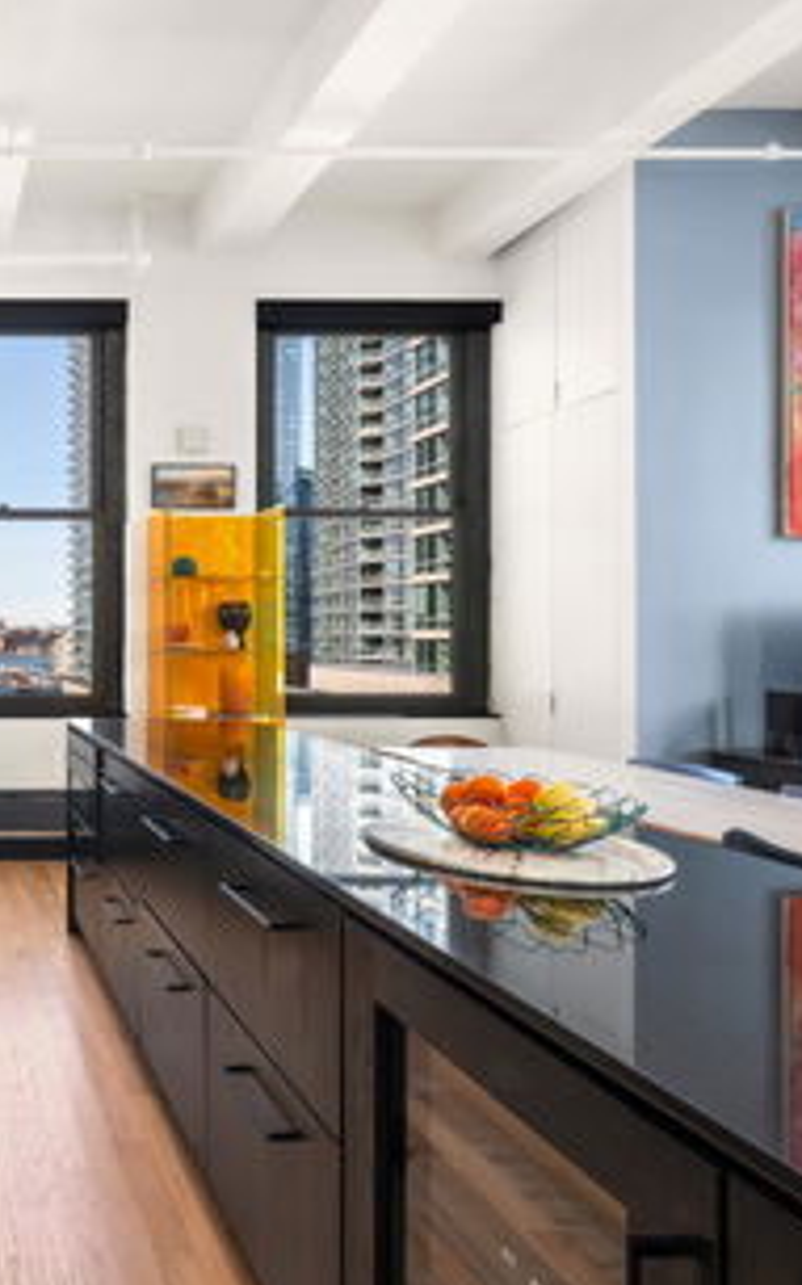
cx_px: -50
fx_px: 840
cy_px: 630
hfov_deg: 42.0
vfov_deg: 74.8
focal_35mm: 24
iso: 640
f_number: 22
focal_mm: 15
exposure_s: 1
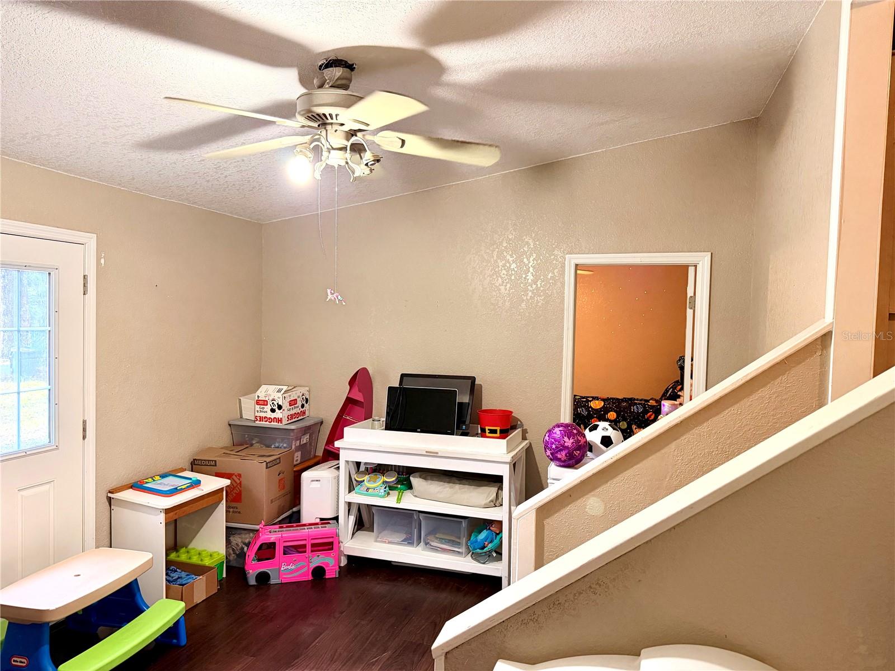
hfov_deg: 71.6
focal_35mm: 24
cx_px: 448
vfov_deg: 56.8
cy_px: 336
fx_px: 621
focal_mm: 6.76
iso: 400
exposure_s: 1/60
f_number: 1.78
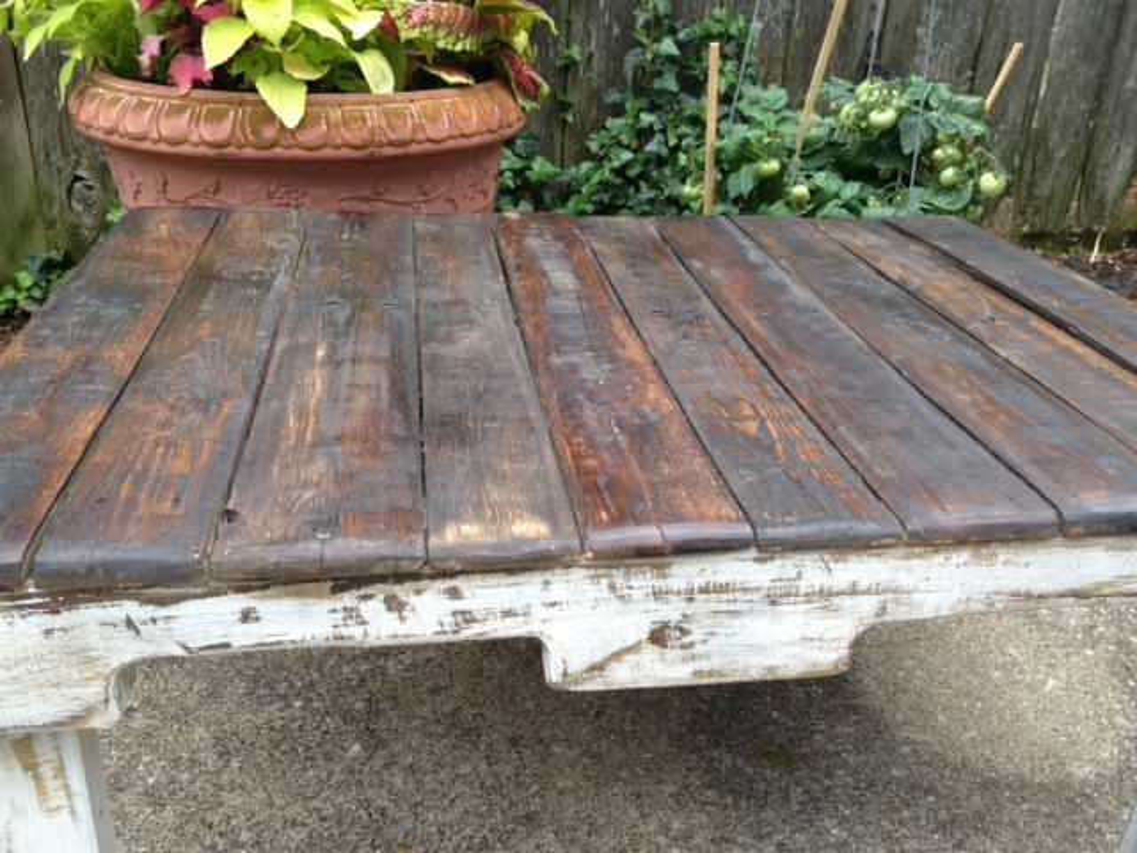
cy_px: 426
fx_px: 1150
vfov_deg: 40.7
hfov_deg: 52.6
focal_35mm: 35
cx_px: 568
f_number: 2.4
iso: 64
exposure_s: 1/378
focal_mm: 4.28
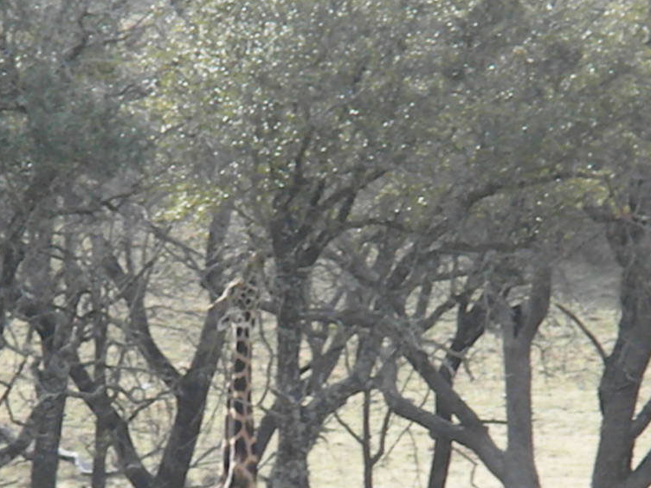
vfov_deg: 2.7
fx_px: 10400
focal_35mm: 553
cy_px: 414
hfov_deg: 3.6
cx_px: 228
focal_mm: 46.2
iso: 640
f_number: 14
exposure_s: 1/120
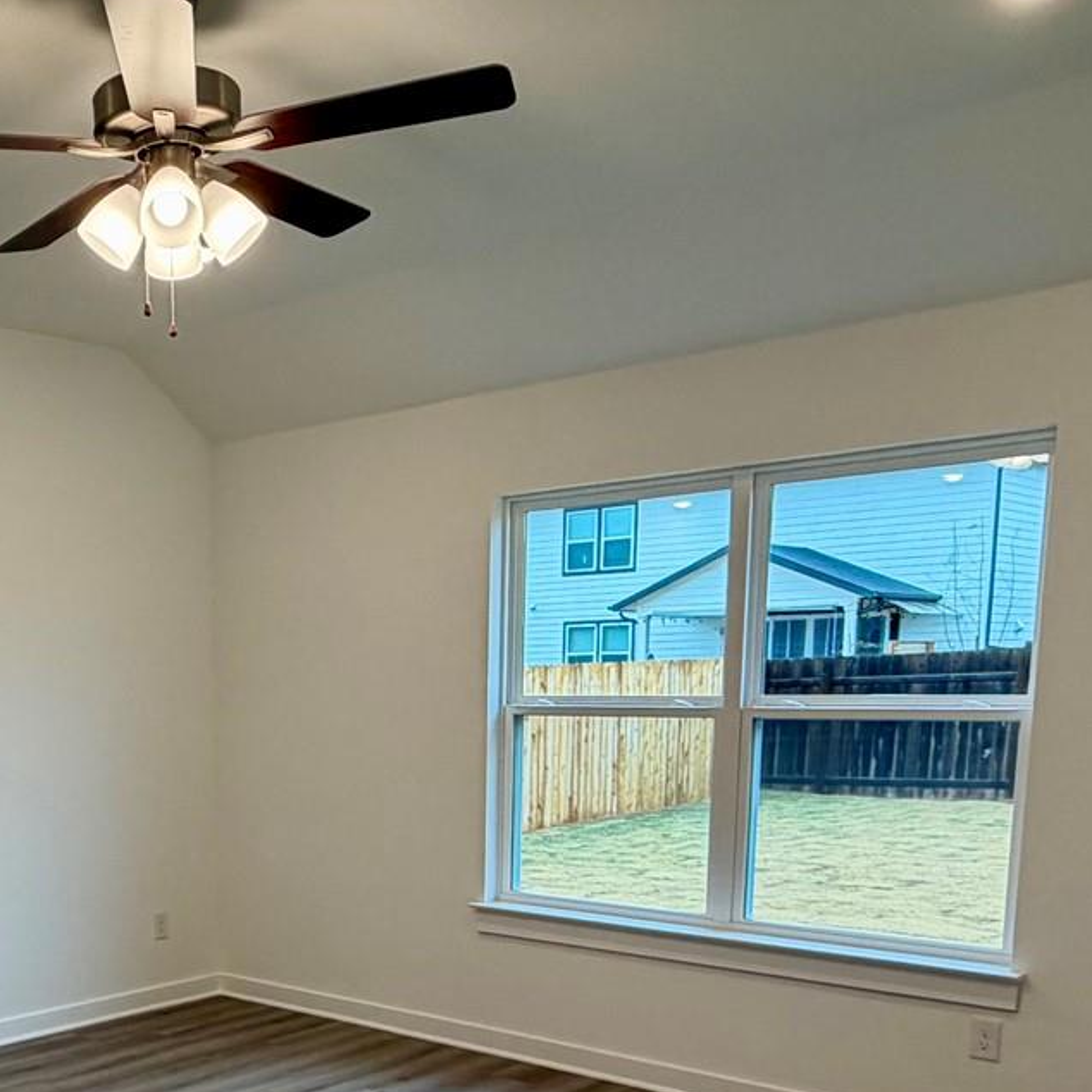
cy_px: 921
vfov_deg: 39.7
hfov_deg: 39.9
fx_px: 1428
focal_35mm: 40
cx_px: 191
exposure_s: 1/120
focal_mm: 2.22
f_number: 2.2
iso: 125
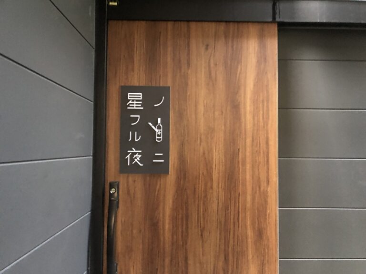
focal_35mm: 28
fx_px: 296
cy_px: 137
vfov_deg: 49.7
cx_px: 183
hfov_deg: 63.4
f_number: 1.8
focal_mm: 4
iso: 125
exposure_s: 1/4
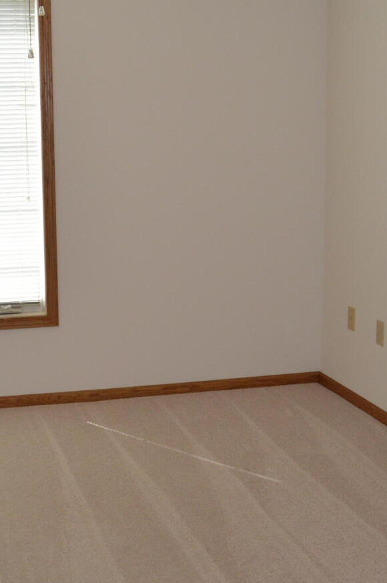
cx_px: 80
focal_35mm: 62
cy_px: 276
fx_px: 1002
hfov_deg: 21.6
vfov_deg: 32.4
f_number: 4
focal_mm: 18
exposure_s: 1/125
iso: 400
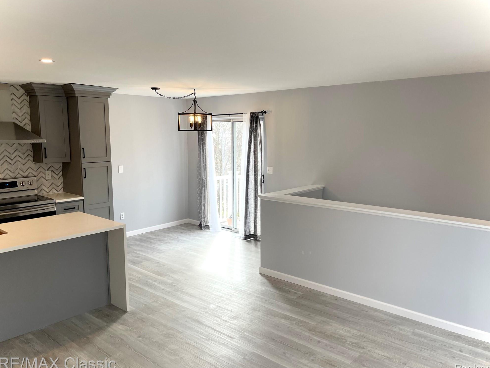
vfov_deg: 51.4
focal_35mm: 27
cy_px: 184
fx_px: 382
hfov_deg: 65.3
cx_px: 249
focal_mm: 5.1
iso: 32
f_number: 1.6
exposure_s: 1/388
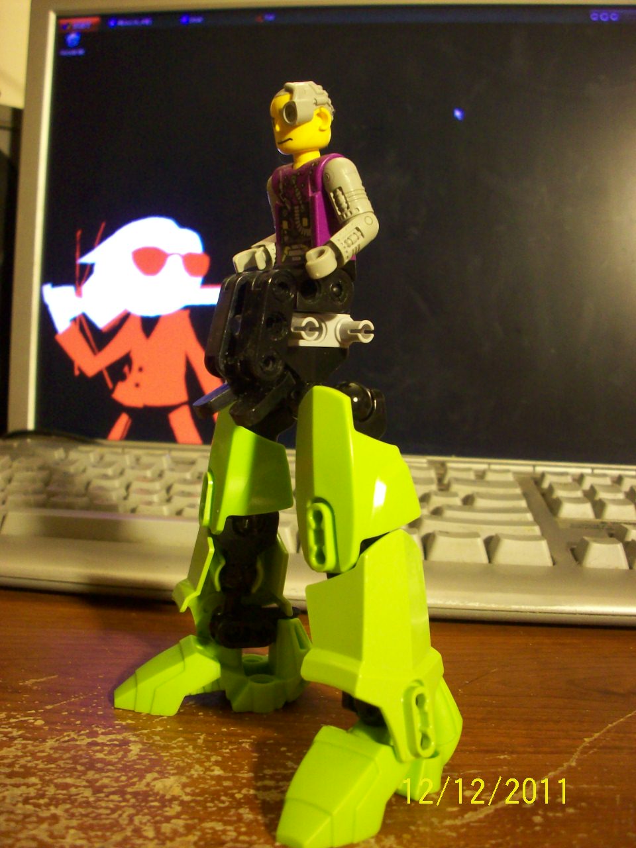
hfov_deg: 38.7
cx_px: 318
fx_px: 906
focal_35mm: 37
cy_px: 424
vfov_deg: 50.1
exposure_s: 1/8
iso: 186
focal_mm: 6.2
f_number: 2.8
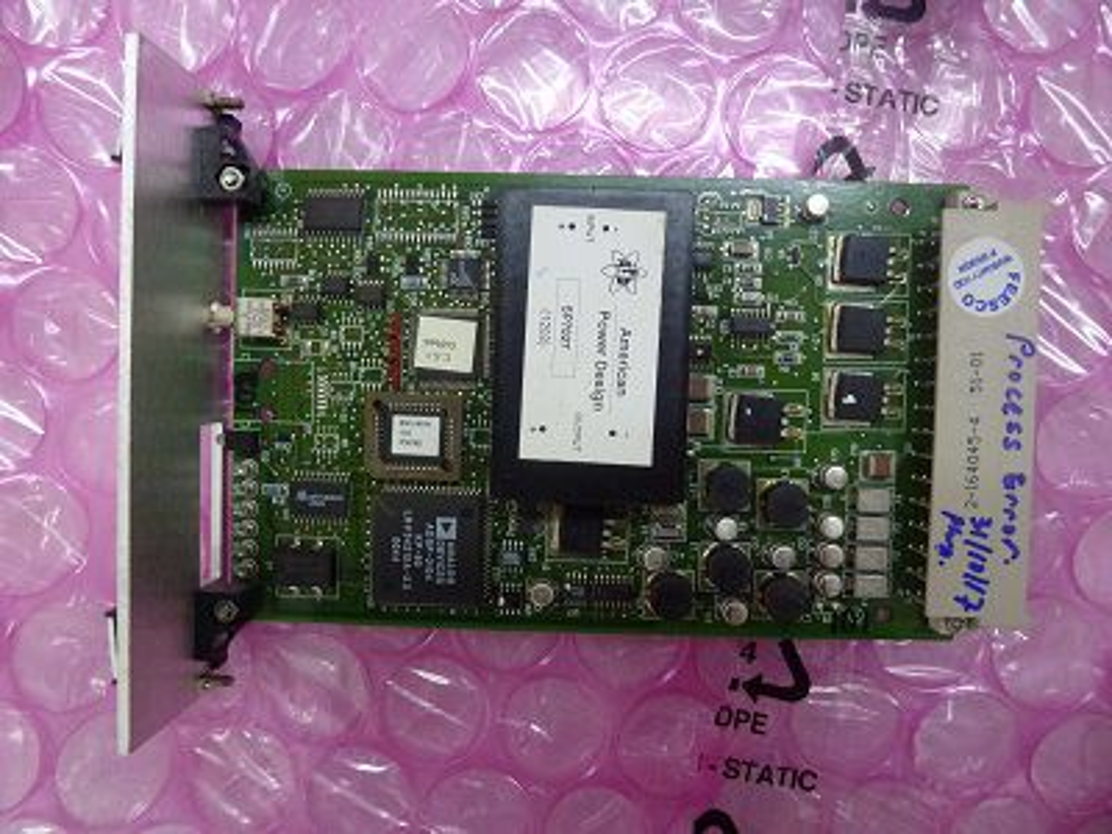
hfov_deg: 71.6
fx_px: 771
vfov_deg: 56.8
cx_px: 556
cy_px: 417
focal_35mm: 24
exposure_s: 1/25
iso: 400
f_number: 3.3
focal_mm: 4.3
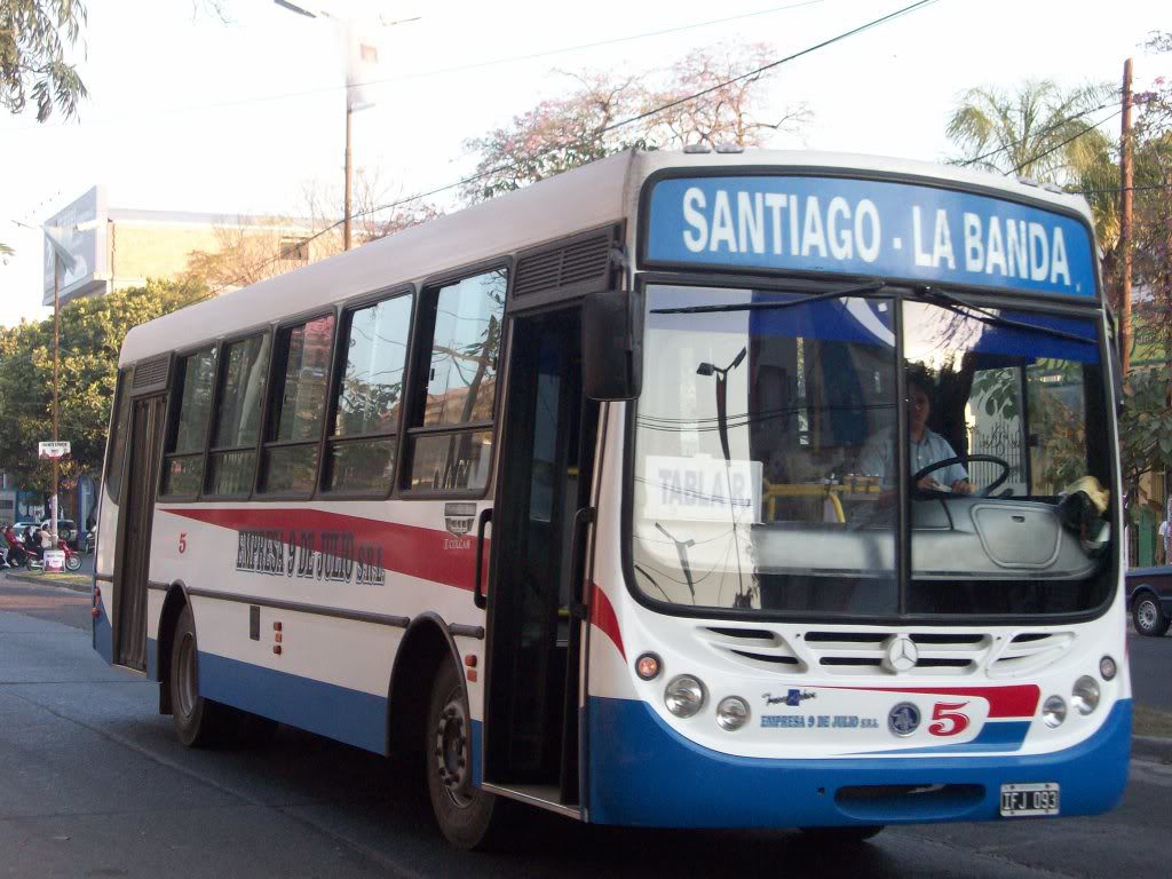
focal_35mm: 66
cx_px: 586
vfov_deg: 22.3
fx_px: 2235
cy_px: 440
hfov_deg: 29.4
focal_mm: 11
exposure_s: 1/163
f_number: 4.1
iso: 160
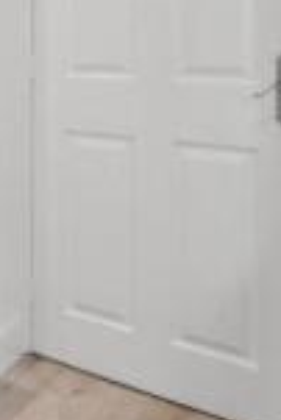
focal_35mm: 52
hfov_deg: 21.0
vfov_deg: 36.4
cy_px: 63
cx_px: -167
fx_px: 607
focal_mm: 12
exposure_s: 1/2.5
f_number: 22
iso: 800
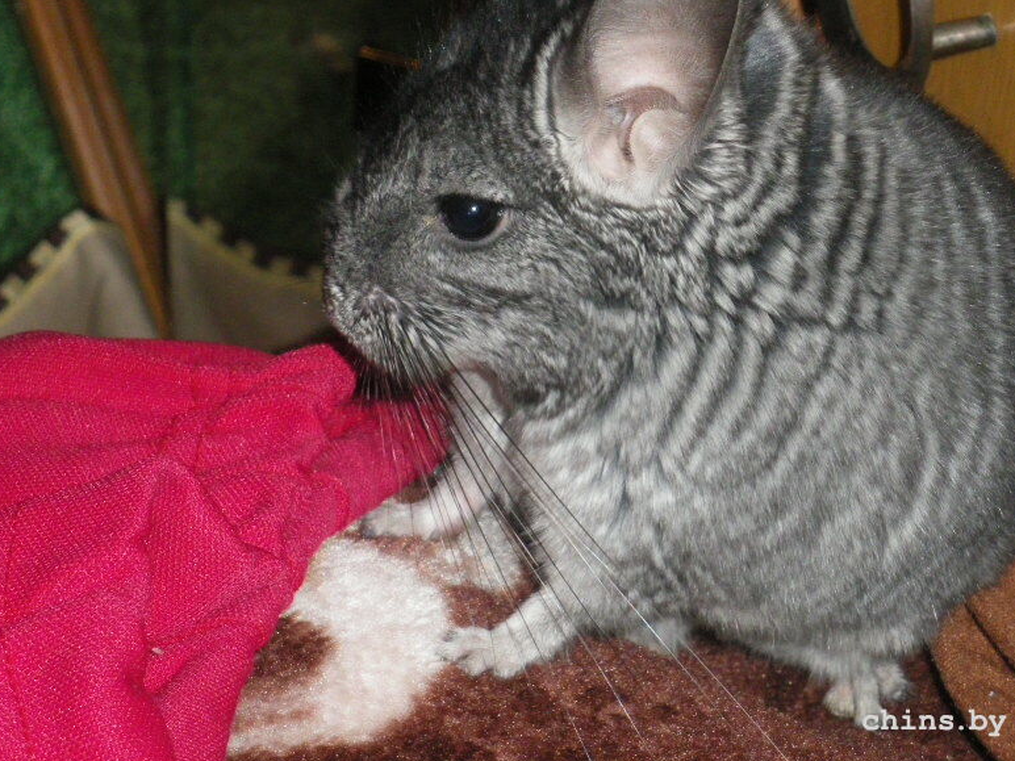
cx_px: 425
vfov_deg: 11.4
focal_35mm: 130
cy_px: 272
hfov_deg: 15.2
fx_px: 3812
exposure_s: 1/100
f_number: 5
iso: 400
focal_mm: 17.4
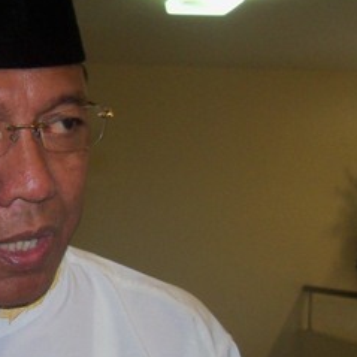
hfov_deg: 19.9
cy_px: 218
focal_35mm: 83
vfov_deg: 20.9
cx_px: -40
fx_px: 968
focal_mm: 6.2
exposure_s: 1/30
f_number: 3.5
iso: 200
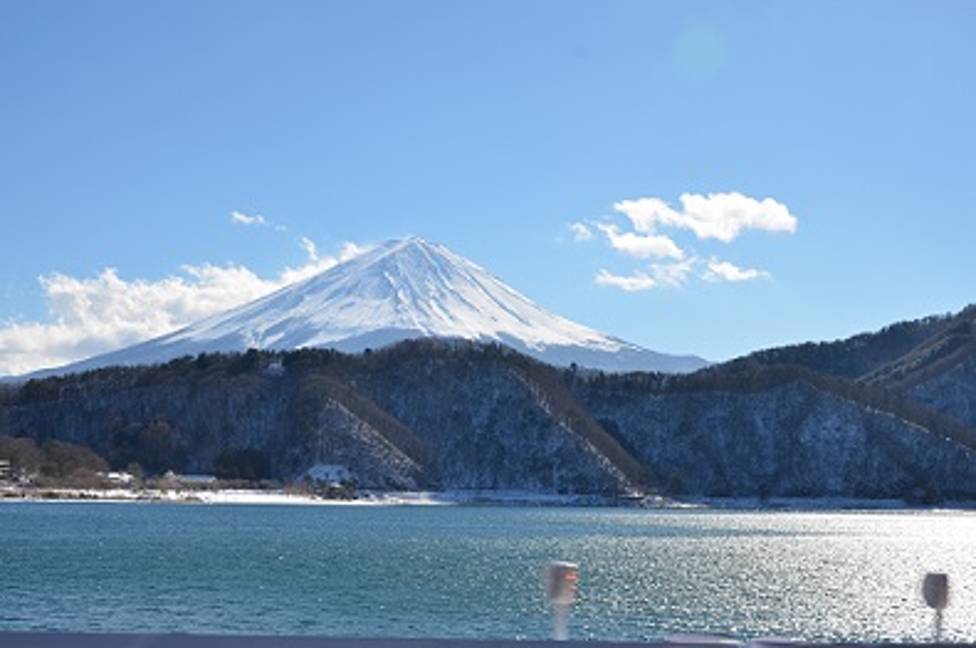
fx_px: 1380
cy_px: 324
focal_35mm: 51
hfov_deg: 38.9
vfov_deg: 26.4
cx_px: 488
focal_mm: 34
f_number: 9
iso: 100
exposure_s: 1/320
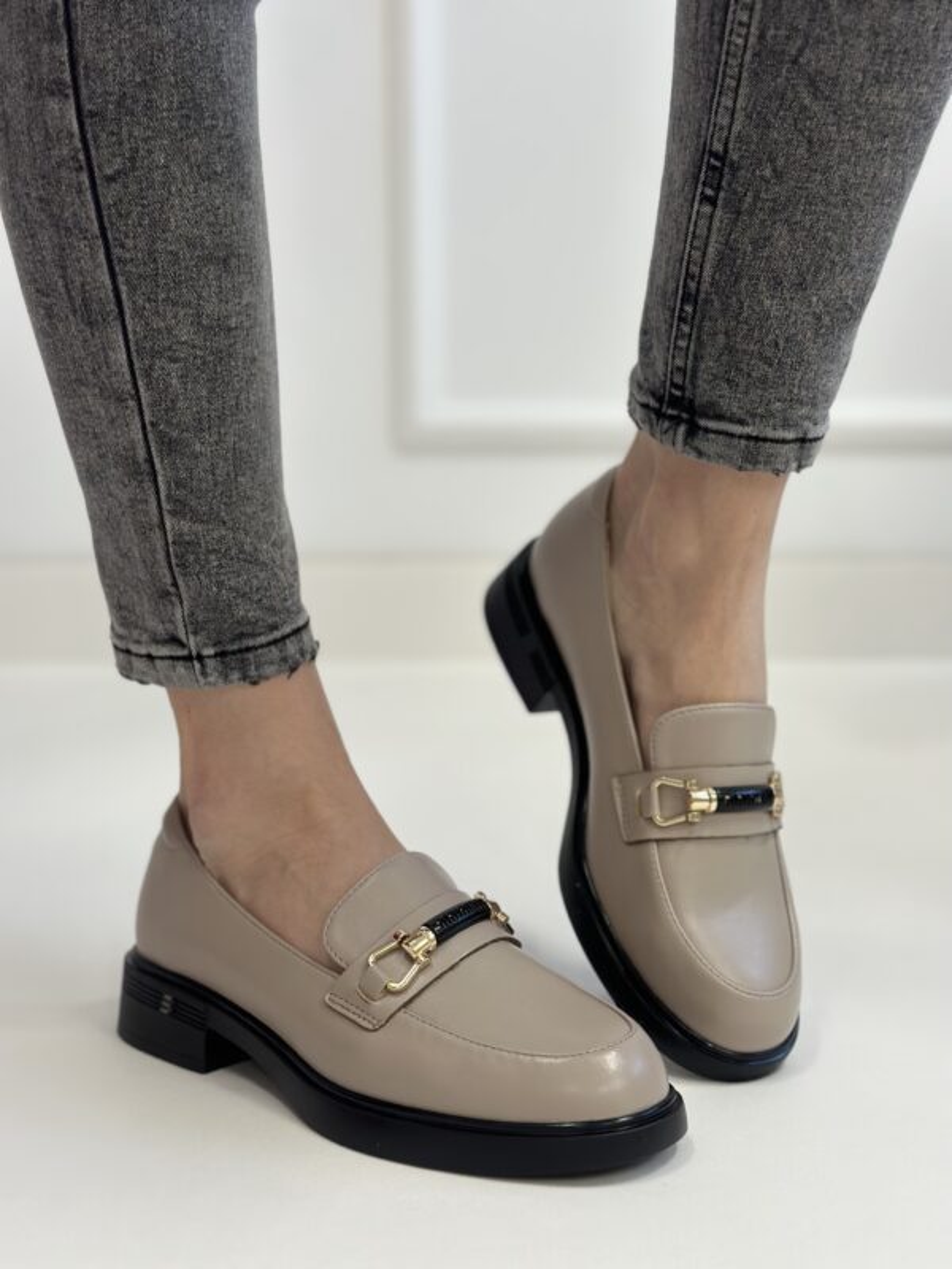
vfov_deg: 39.7
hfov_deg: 30.3
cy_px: 634
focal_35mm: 48
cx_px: 476
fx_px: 1760
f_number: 1.78
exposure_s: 1/100
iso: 125
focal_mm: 6.86
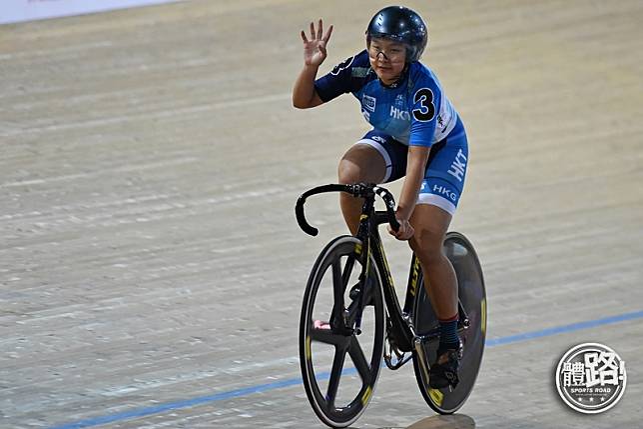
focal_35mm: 200
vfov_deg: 6.9
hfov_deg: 10.3
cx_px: 322
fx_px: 3571
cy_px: 214
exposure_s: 1/500
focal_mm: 200
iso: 4000
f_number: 2.8
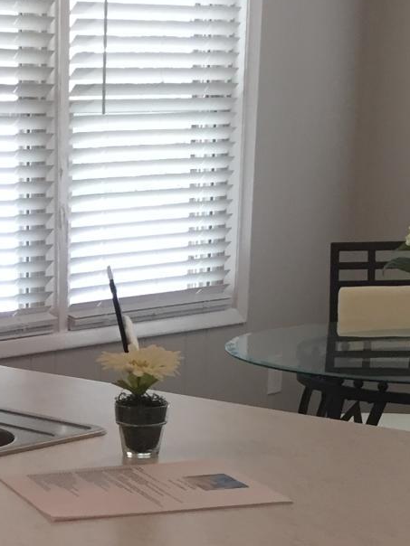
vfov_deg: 20.1
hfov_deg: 14.7
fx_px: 1516
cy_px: 488
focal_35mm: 96
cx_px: -125
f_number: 2.2
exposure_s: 1/30
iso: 40
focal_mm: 4.15
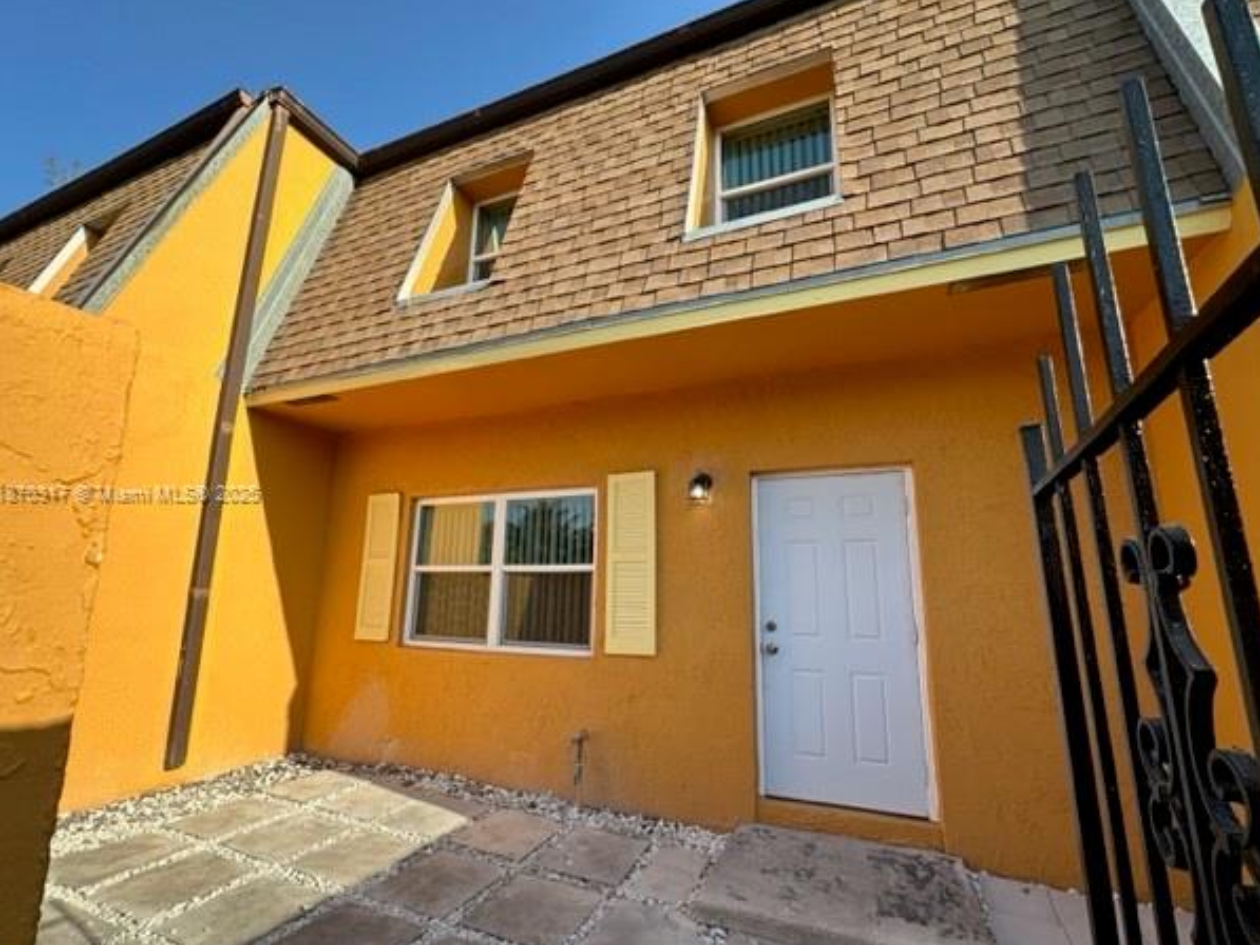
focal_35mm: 15
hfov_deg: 98.1
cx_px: 642
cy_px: 496
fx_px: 546
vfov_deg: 81.7
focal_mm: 2.22
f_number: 2.2
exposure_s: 1/640
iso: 40
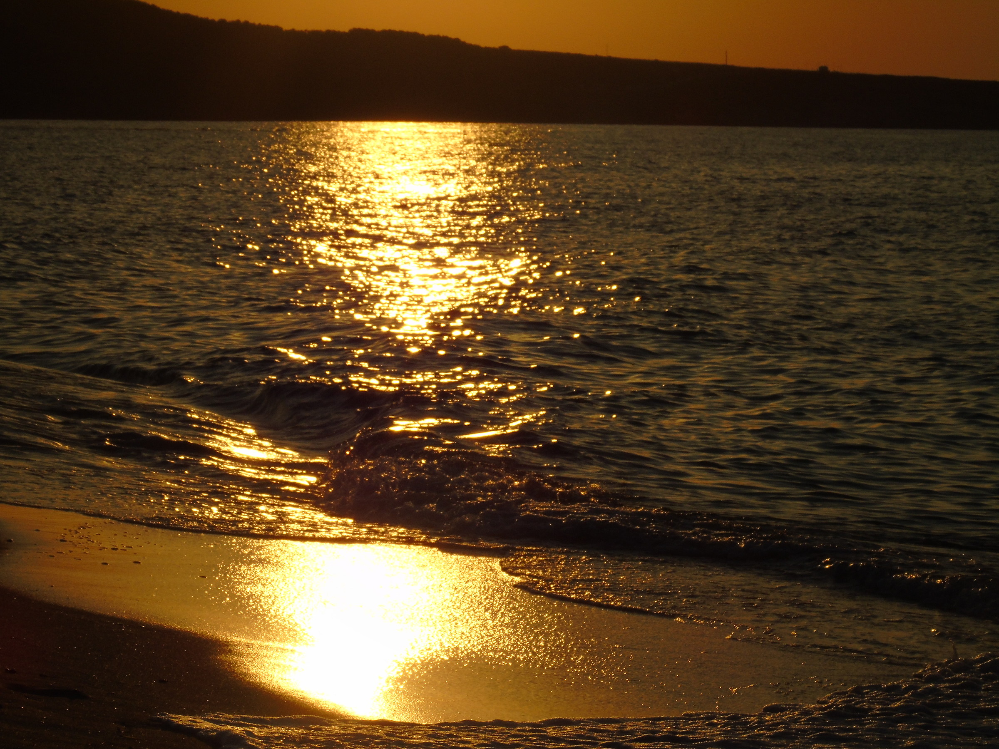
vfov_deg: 8.0
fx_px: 5368
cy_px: 374
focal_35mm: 186
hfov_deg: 10.6
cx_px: 500
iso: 80
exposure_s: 1/2000
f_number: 7.8
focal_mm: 33
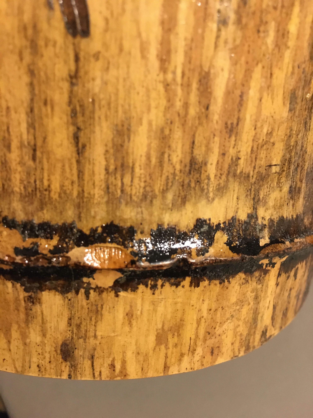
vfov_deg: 61.7
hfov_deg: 48.2
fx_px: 350
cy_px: 209
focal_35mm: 29
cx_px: 156
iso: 320
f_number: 2.2
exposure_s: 1/17
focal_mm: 4.15
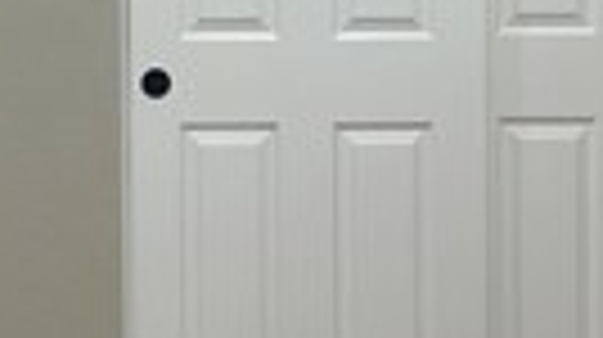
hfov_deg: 16.7
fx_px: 1996
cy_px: -104
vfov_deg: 9.5
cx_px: -54
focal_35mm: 125
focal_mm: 6.86
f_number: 1.78
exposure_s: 1/120
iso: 125
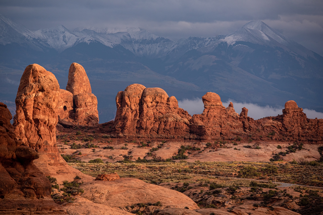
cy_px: 108
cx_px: 162
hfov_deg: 6.4
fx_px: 2872
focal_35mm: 320
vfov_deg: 4.3
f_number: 7.1
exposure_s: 1/800
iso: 800
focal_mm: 320
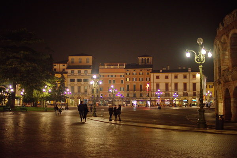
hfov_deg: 39.6
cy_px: 79
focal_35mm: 50
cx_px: 118
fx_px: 329
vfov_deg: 27.0
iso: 500
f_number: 1.4
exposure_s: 1/160
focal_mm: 50
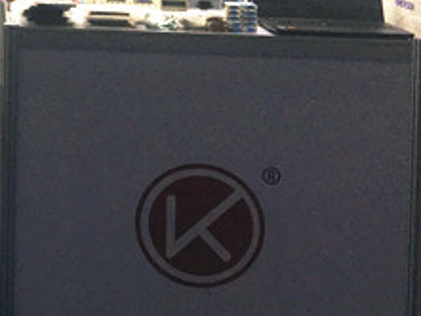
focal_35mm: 105
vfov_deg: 13.6
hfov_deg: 17.0
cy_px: -93
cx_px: -202
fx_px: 1278
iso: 25
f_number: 2.2
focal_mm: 4.15
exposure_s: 1/50
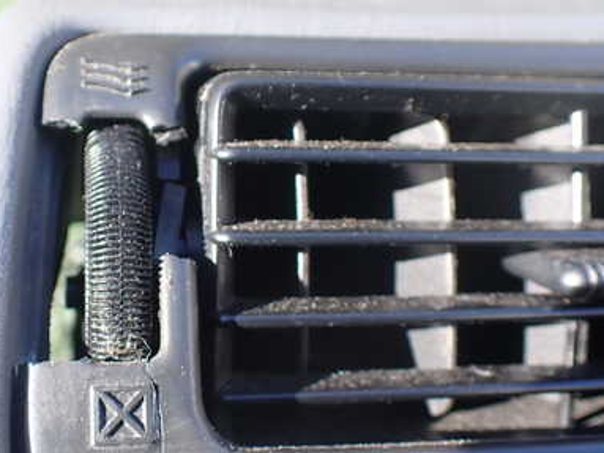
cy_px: 241
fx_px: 820
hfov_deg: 39.8
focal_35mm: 47
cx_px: 188
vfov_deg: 30.9
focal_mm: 5.4
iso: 100
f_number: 2.3
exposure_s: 1/200
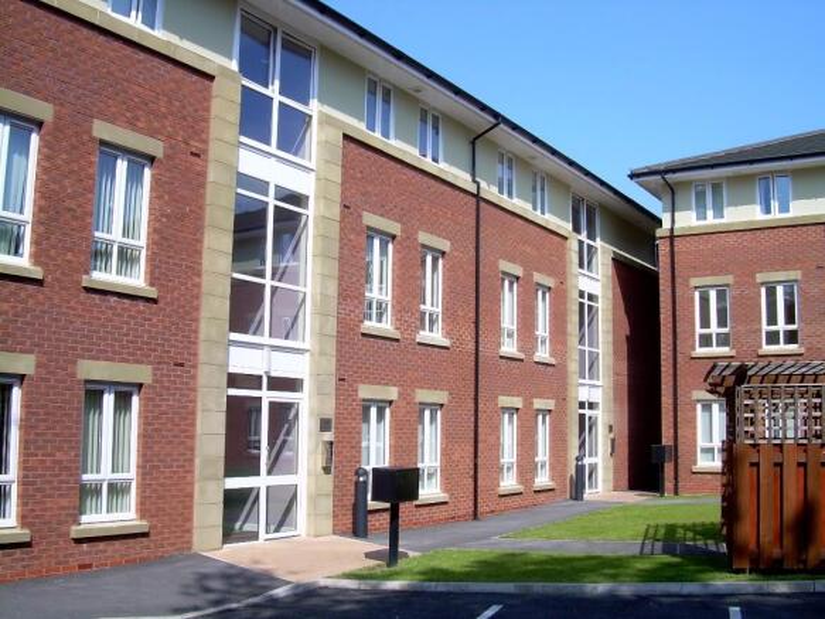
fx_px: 905
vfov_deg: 37.7
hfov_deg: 49.0
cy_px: 310
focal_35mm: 38
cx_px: 412
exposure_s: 1/354
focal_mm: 6.3
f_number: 4.6
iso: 50
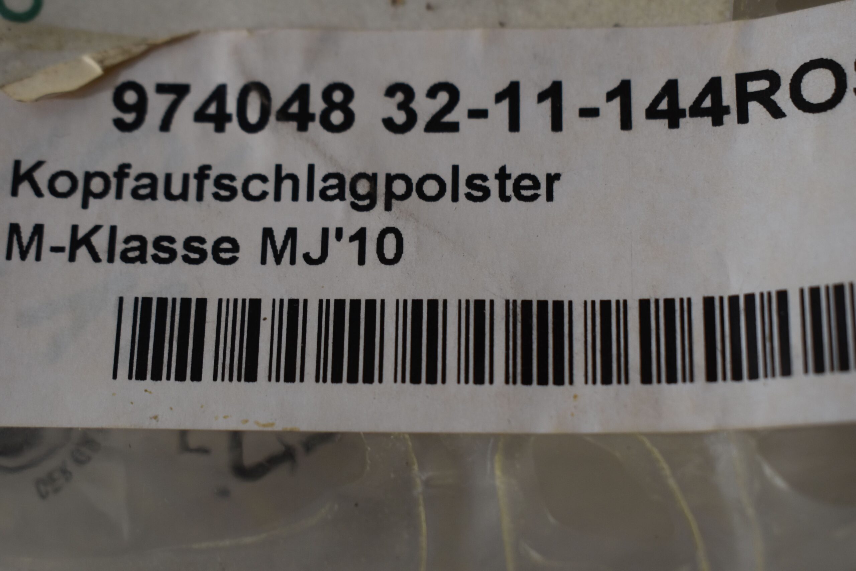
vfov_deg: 21.6
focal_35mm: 63
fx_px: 1498
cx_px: 428
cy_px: 286
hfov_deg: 31.9
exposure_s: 1/60
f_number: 5.6
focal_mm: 42
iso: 500
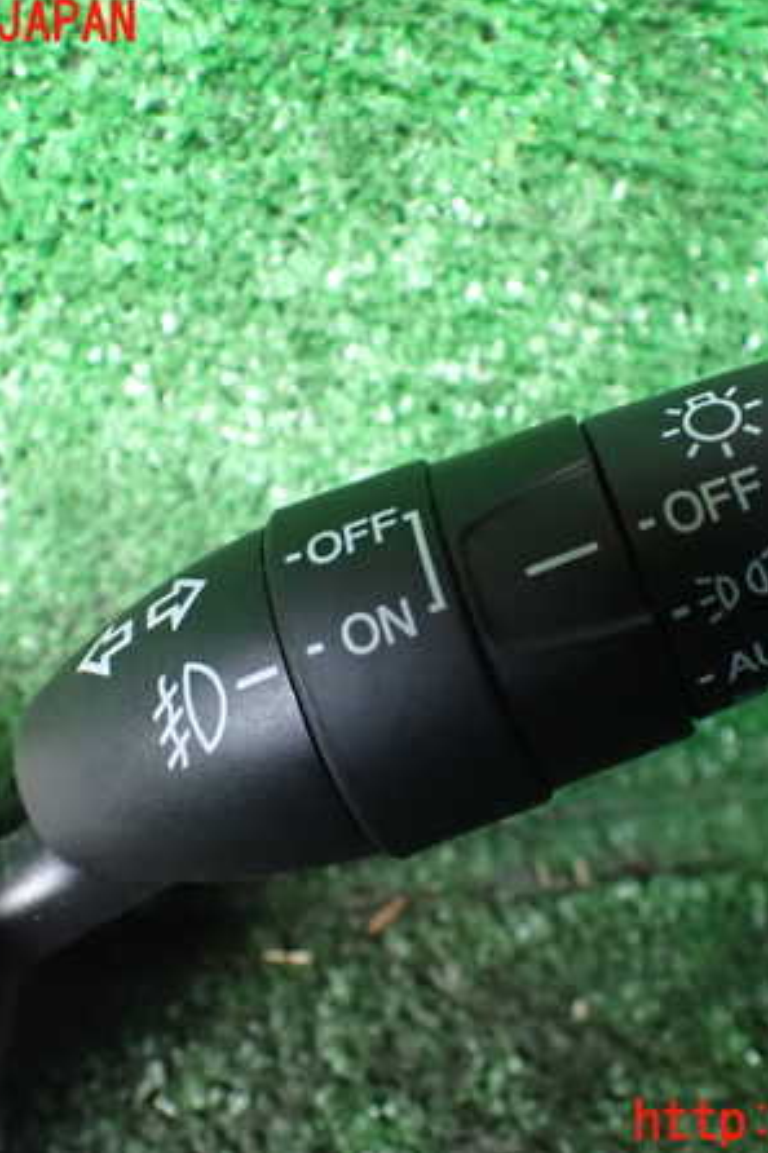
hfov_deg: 31.8
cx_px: 442
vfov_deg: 46.4
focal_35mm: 42
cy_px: 574
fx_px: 1345
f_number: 2.3
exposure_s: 1/30
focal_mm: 5.4
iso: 1250
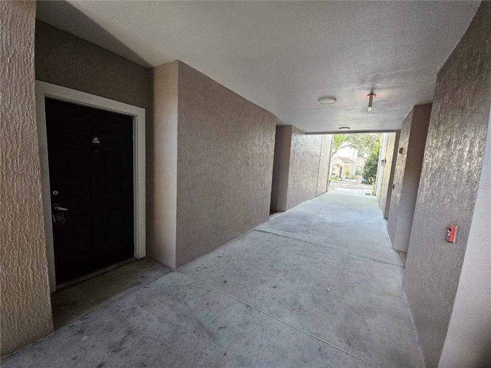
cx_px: 246
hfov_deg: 106.2
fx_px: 184
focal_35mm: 13
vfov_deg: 89.9
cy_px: 184
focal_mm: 2.2
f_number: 2.2
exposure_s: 1/100
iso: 400
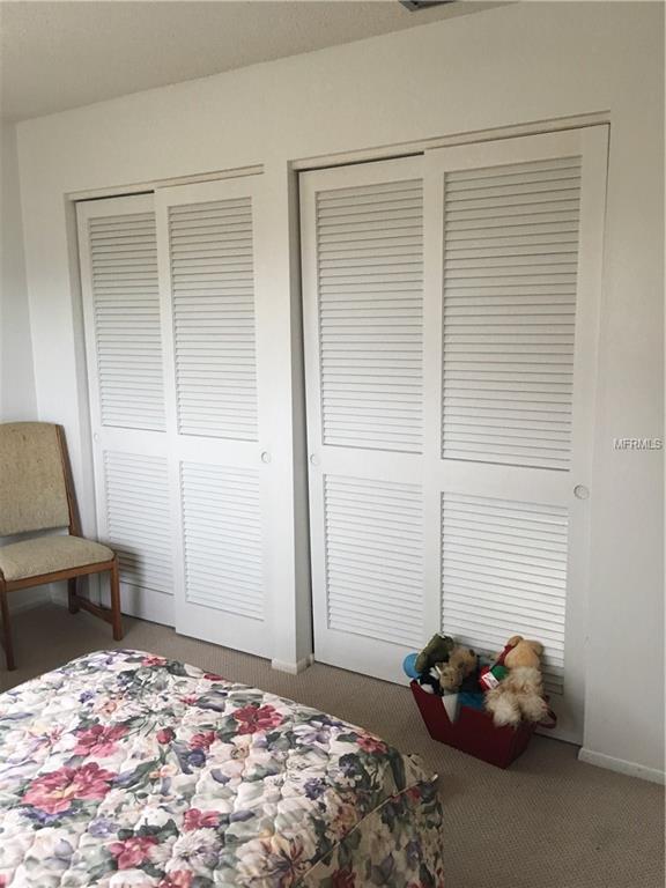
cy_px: 444
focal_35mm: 29
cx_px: 333
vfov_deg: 61.7
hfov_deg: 48.2
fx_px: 744
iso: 40
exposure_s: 1/30
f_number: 2.2
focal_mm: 4.15
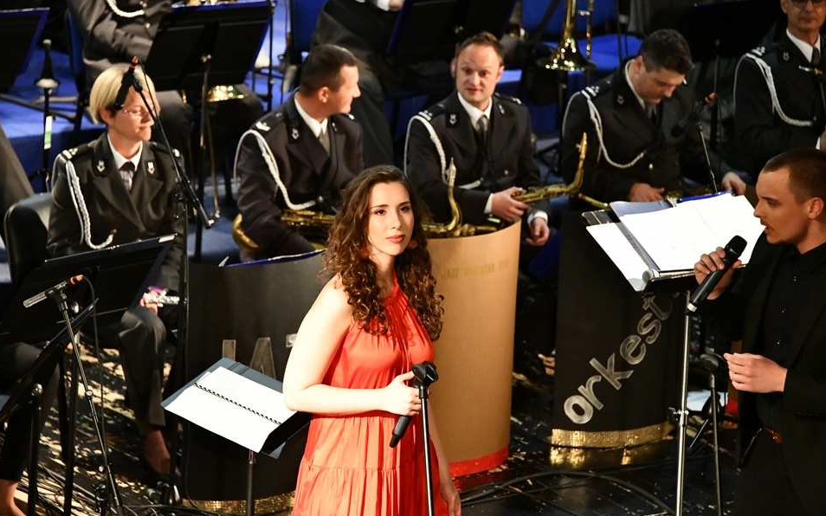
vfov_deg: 7.1
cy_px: 227
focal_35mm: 186
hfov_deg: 11.3
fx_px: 4187
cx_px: 405
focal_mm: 170
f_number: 5.6
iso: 11400
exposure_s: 1/320
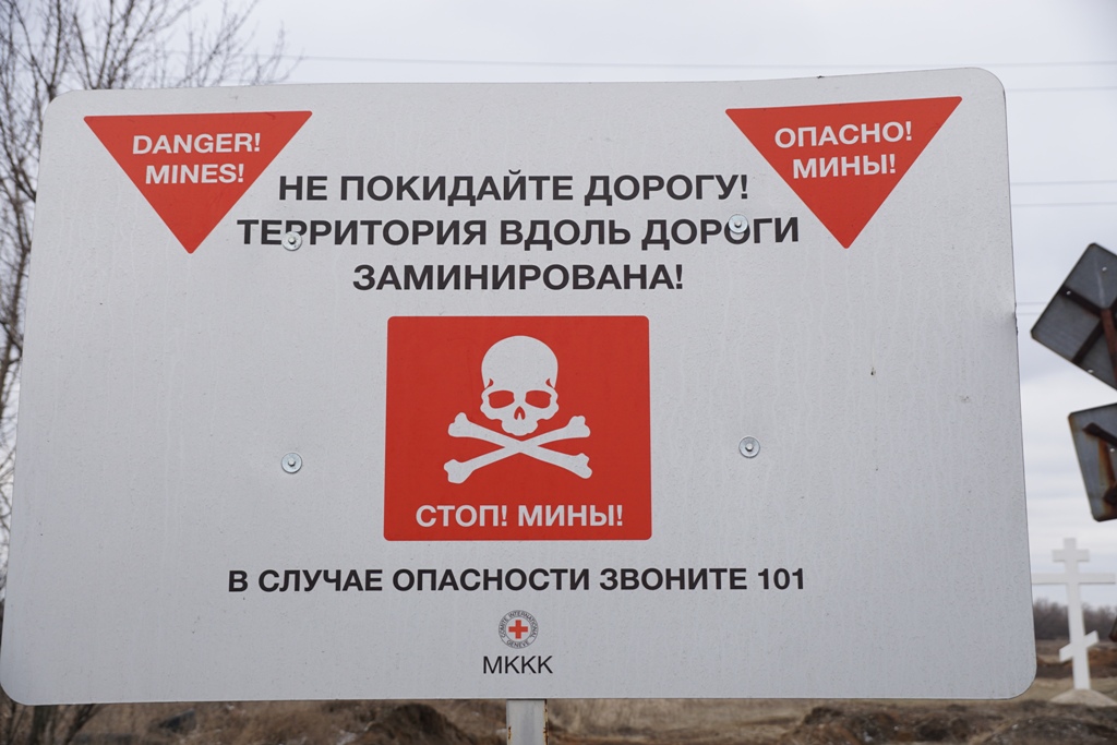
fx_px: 1629
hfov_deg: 37.8
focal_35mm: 52
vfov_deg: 25.8
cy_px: 372
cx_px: 558
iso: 100
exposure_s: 1/40
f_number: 5.6
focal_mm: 35
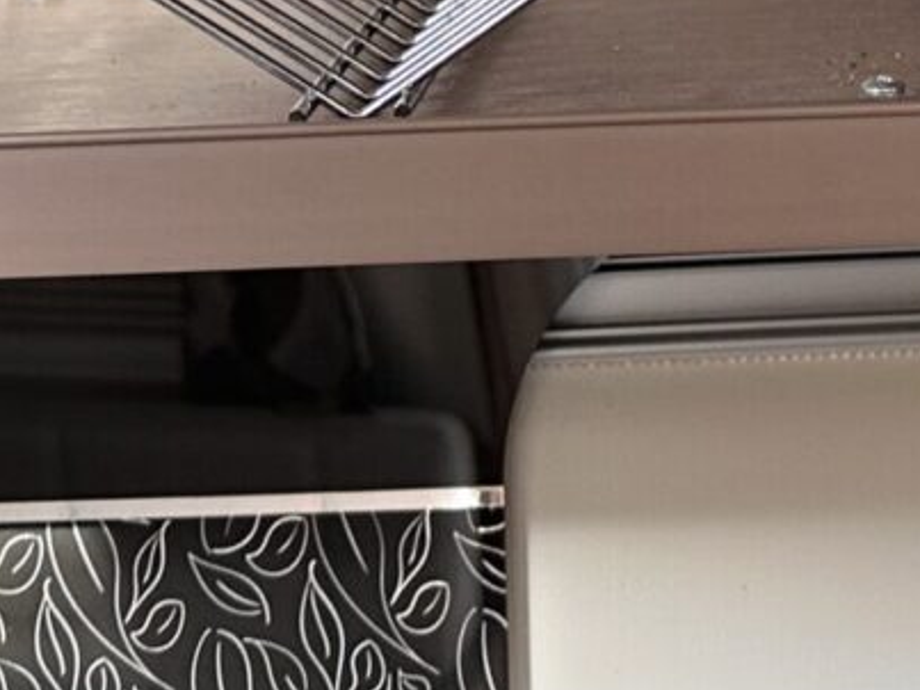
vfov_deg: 11.0
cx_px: 911
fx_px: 3241
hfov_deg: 15.9
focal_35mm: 122
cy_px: -715
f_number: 1.78
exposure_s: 1/121
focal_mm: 6.86
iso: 125
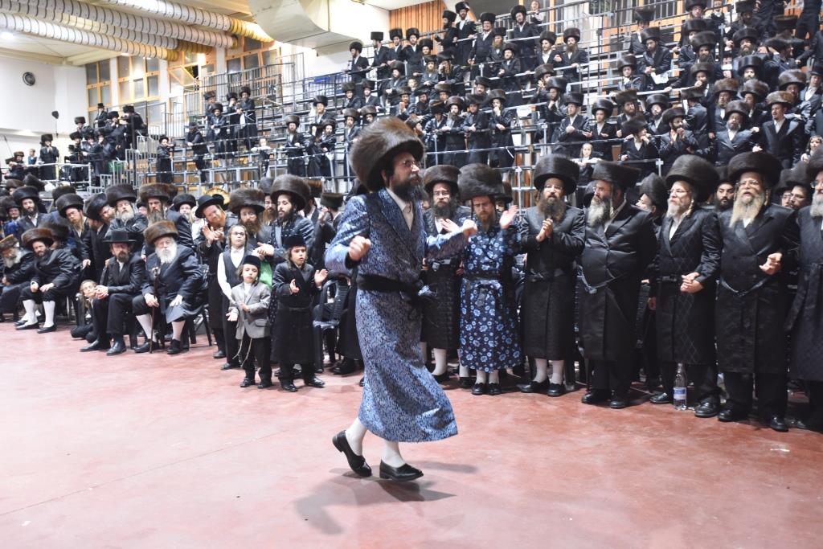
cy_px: 274
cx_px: 412
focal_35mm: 35
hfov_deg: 54.4
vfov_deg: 37.9
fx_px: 800
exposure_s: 1/100
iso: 3200
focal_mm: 35
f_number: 2.8
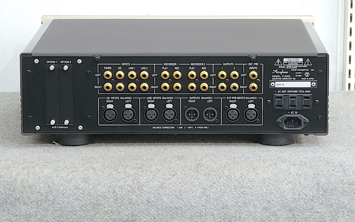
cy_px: 94
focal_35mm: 152
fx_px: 1470
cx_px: 177
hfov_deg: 13.8
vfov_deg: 8.6
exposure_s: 1/5
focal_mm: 25.6
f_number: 5.4
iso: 200
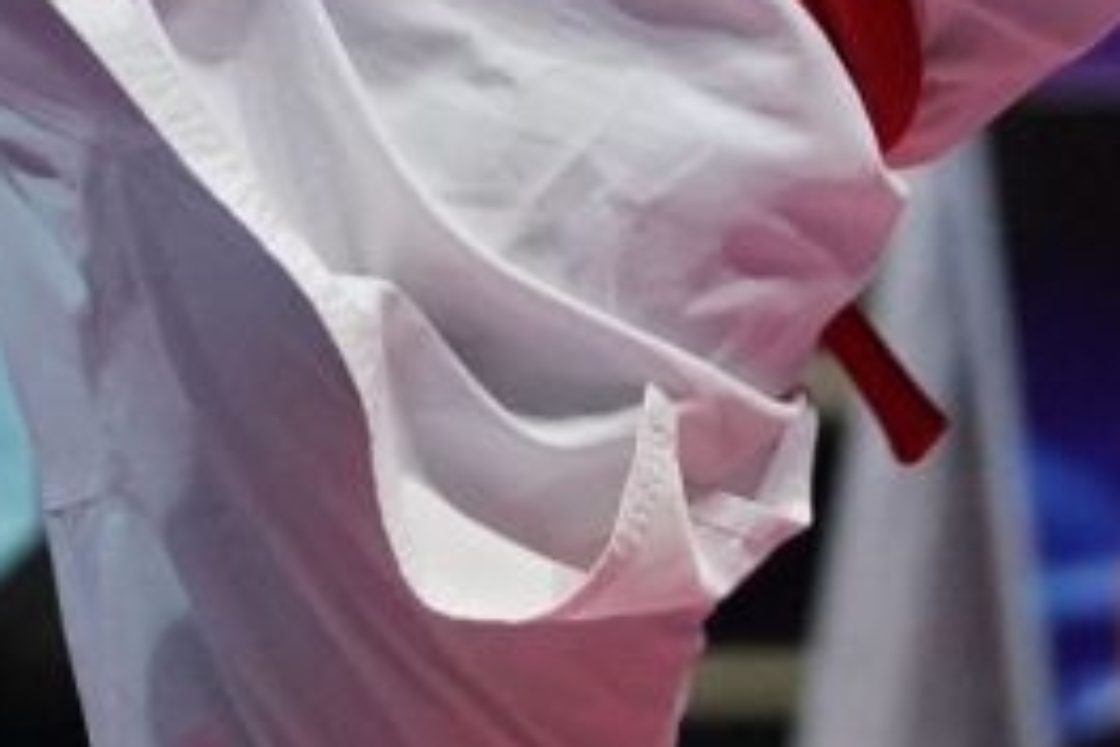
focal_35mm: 810
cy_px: -433
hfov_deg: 2.5
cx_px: -755
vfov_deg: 1.7
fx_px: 25198
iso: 5000
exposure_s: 1/1000
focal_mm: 119
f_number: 2.8
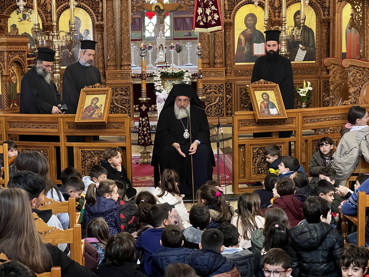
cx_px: 184
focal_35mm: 77
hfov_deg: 25.3
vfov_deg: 19.1
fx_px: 821
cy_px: 138
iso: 640
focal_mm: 9
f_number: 2.8
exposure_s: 1/50
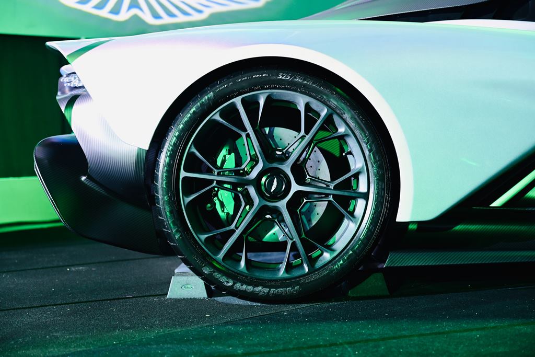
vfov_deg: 21.6
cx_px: 268
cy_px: 178
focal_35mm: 63
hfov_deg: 31.9
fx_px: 936
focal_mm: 63
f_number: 3.2
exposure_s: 1/40
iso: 800
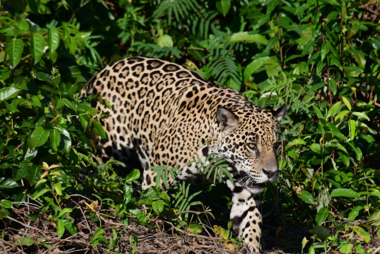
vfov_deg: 1.4
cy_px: 127
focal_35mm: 1000
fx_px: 10556
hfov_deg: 2.1
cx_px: 190
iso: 500
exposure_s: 1/1000
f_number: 9
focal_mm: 500
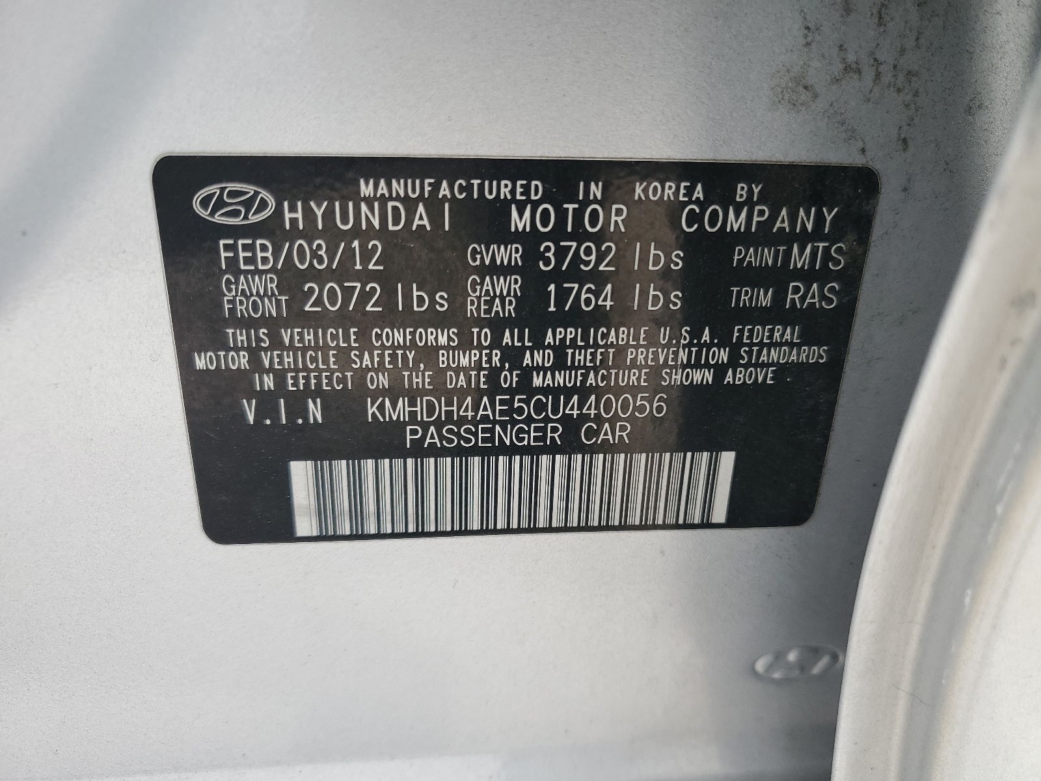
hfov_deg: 67.3
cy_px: 390
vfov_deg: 53.1
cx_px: 520
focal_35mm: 26
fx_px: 782
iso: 50
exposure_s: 1/323
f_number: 1.5
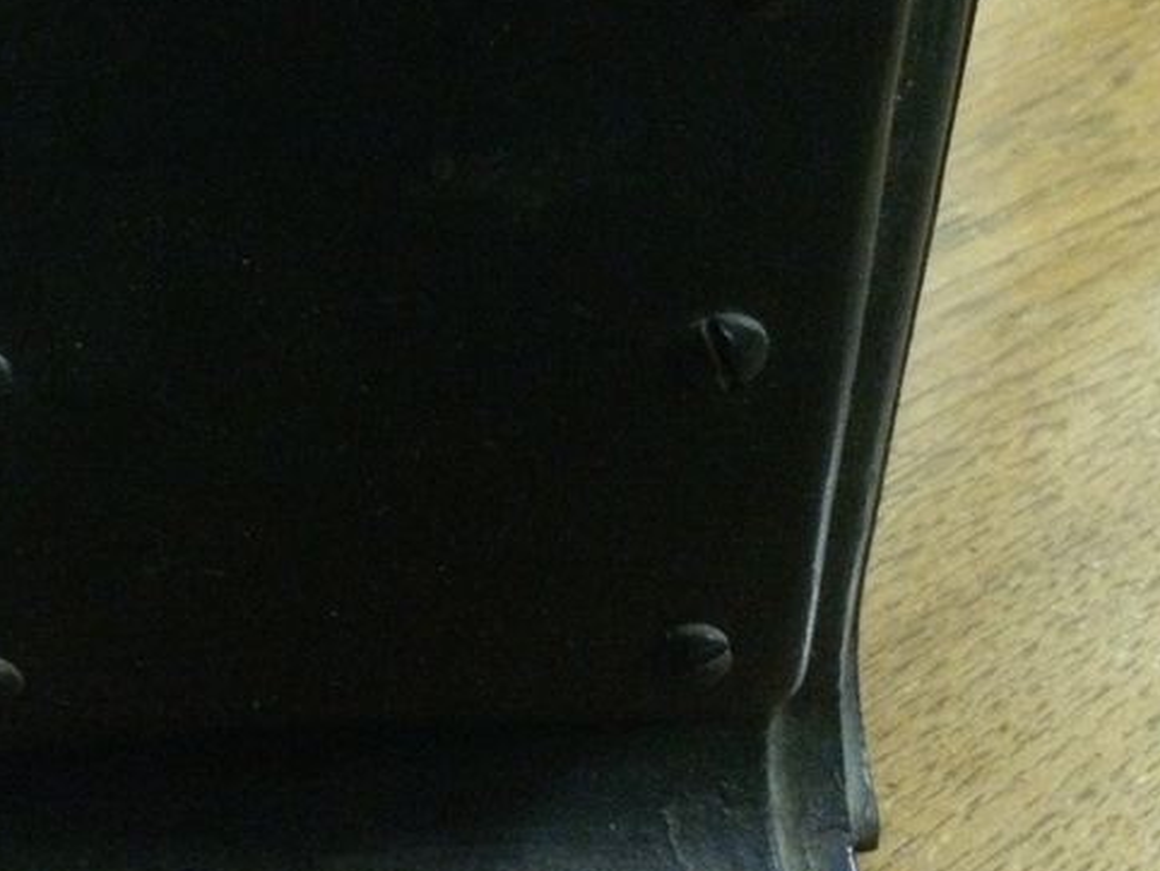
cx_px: 363
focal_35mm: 56
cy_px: 333
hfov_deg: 33.9
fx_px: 1878
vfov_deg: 26.1
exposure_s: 1/15
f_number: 2.2
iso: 800
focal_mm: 4.12
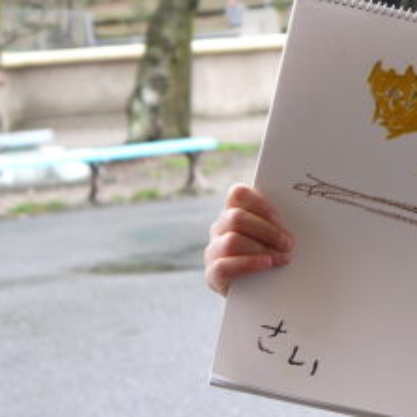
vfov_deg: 12.6
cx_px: 383
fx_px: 1881
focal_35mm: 138
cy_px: 133
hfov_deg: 12.5
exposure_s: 1/60
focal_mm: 29
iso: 160
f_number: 4.9
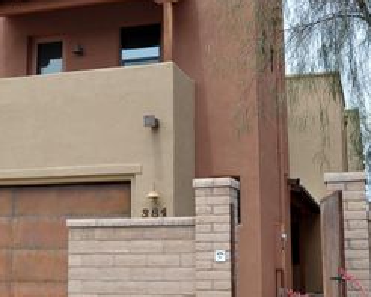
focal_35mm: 61
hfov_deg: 30.9
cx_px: 158
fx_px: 670
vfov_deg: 25.0
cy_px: 151
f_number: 10
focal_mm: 32
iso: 320
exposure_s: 1/320
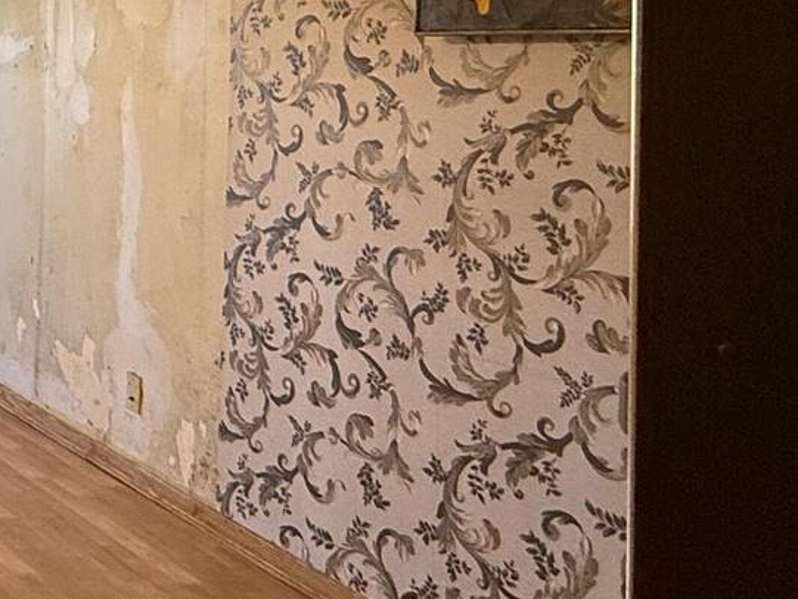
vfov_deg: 26.7
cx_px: -510
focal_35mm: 53
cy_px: 66
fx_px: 1222
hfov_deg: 24.3
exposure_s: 1/120
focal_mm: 2.22
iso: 250
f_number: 2.2
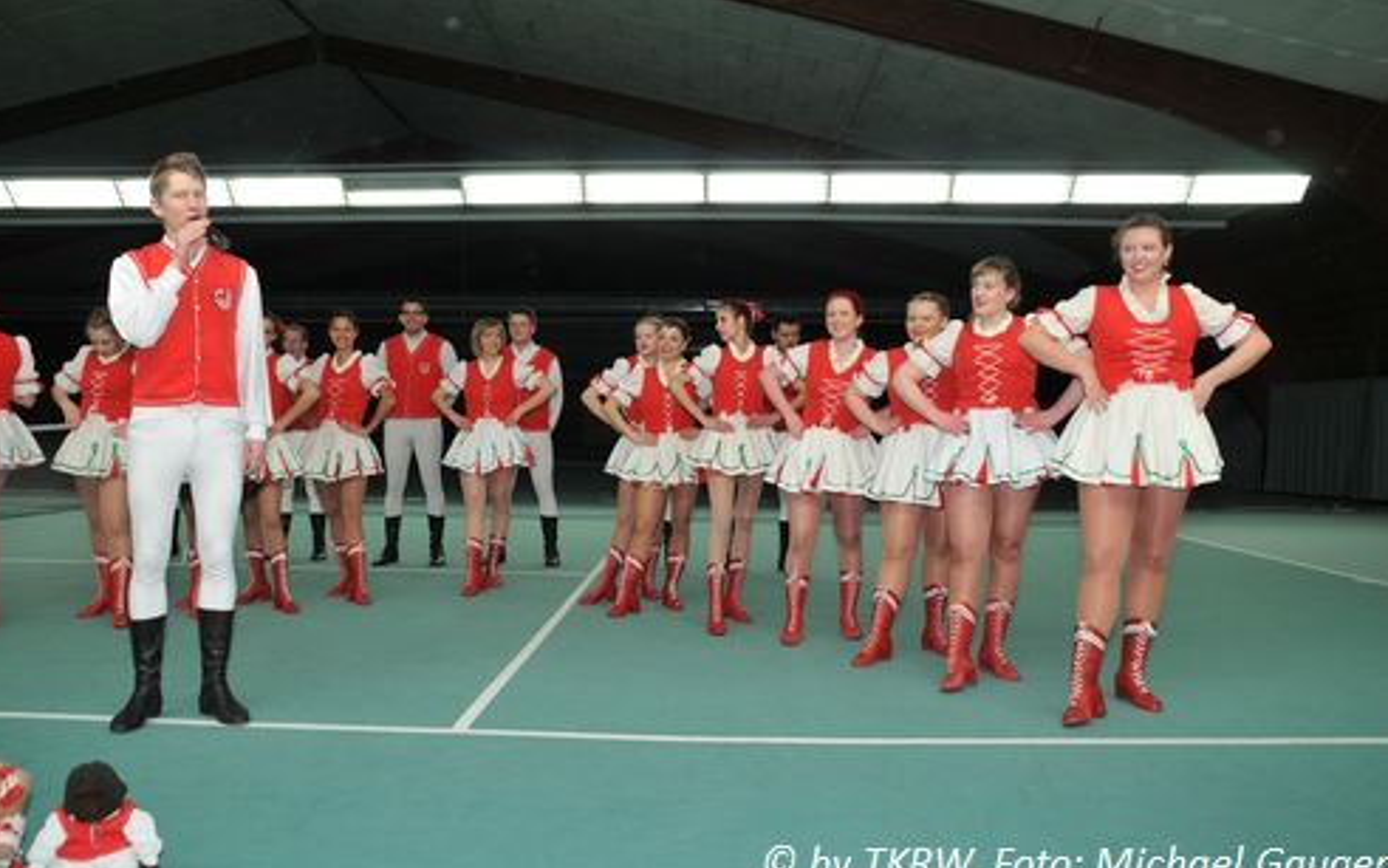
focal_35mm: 28
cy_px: 418
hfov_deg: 66.5
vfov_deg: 44.5
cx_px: 684
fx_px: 1059
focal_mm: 18
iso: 500
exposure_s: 1/60
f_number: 5.6
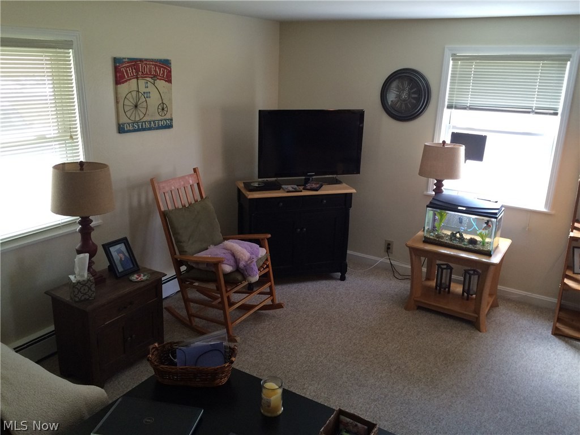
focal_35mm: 29
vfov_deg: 48.2
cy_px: 218
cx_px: 290
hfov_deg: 61.7
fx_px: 486
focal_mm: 4.15
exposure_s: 1/30
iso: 64
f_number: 2.2
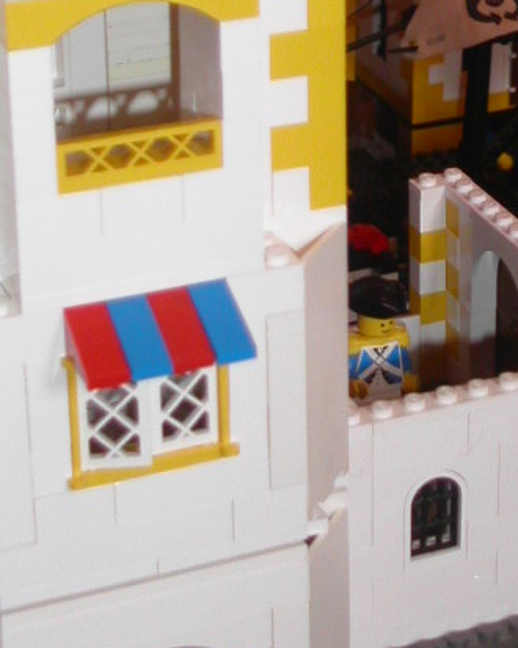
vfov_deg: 16.2
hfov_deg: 13.3
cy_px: -67
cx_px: 416
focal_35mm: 115
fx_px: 2205
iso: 100
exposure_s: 1/30
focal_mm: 7.8
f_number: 2.8
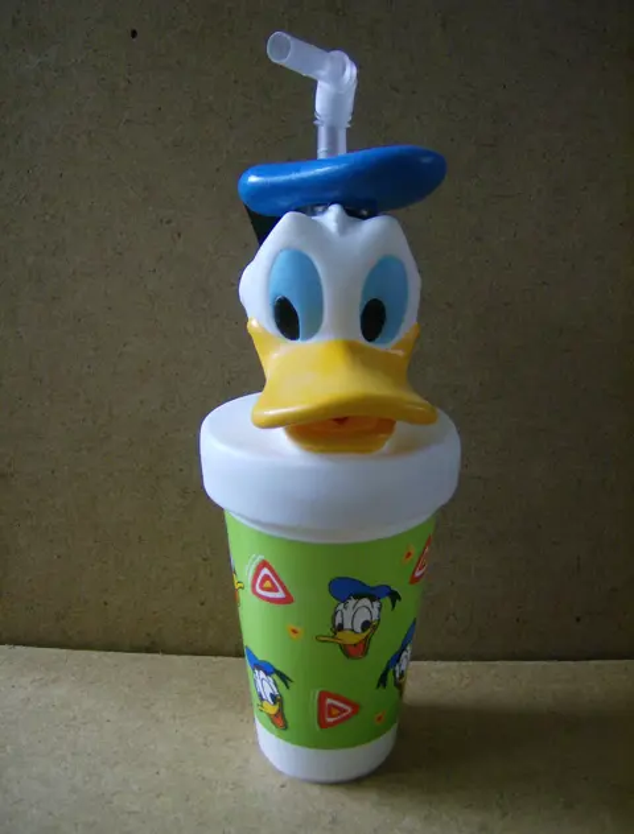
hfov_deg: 40.0
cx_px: 317
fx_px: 872
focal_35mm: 36
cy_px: 417
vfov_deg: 51.2
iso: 178
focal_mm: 6
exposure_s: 1/64
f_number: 2.8
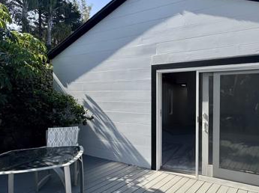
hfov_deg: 64.4
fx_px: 194
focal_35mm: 26
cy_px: 102
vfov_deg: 52.9
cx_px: 185
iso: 40
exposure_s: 1/779
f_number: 2.2
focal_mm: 2.22
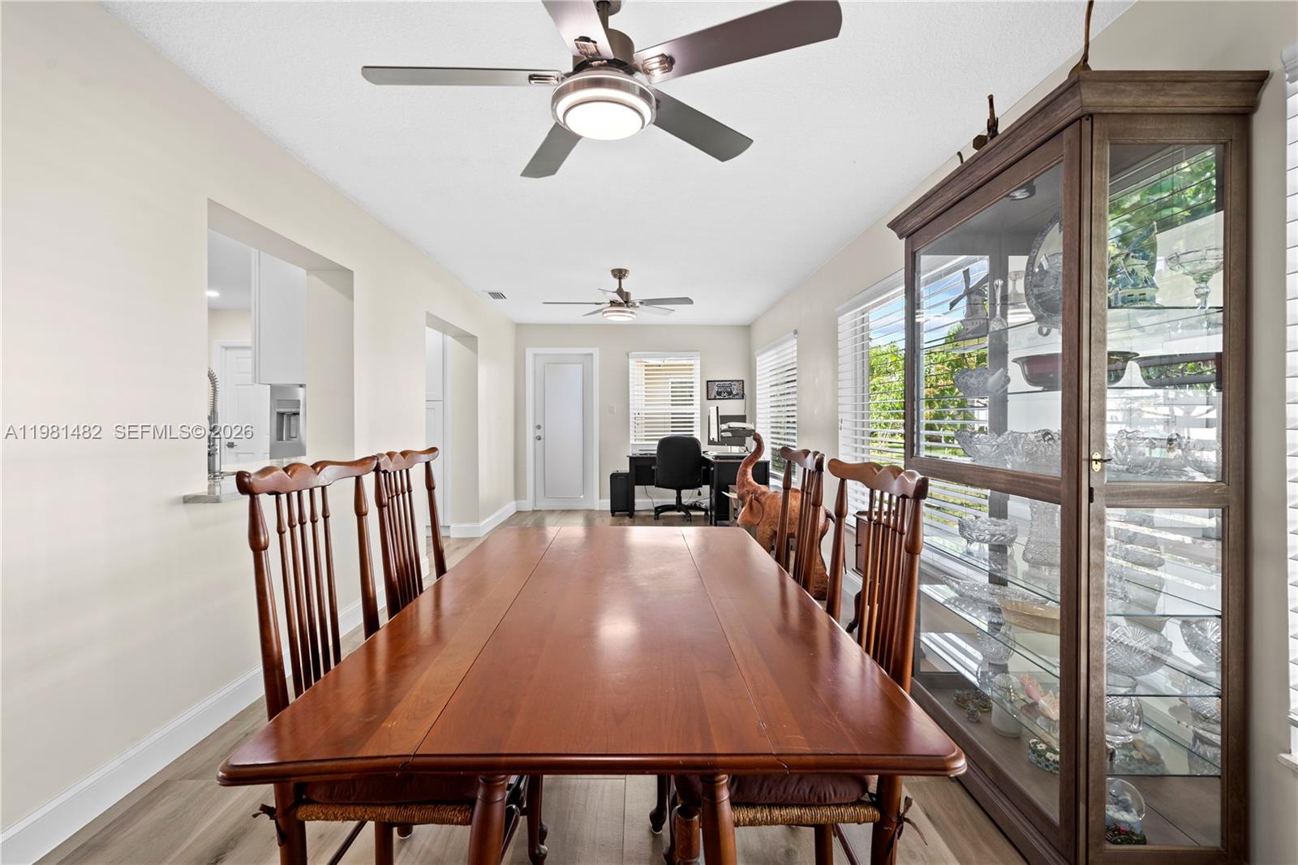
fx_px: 577
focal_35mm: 16
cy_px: 432
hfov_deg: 96.7
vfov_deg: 73.7
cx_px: 649
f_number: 8
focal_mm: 16
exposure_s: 1/4
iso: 200
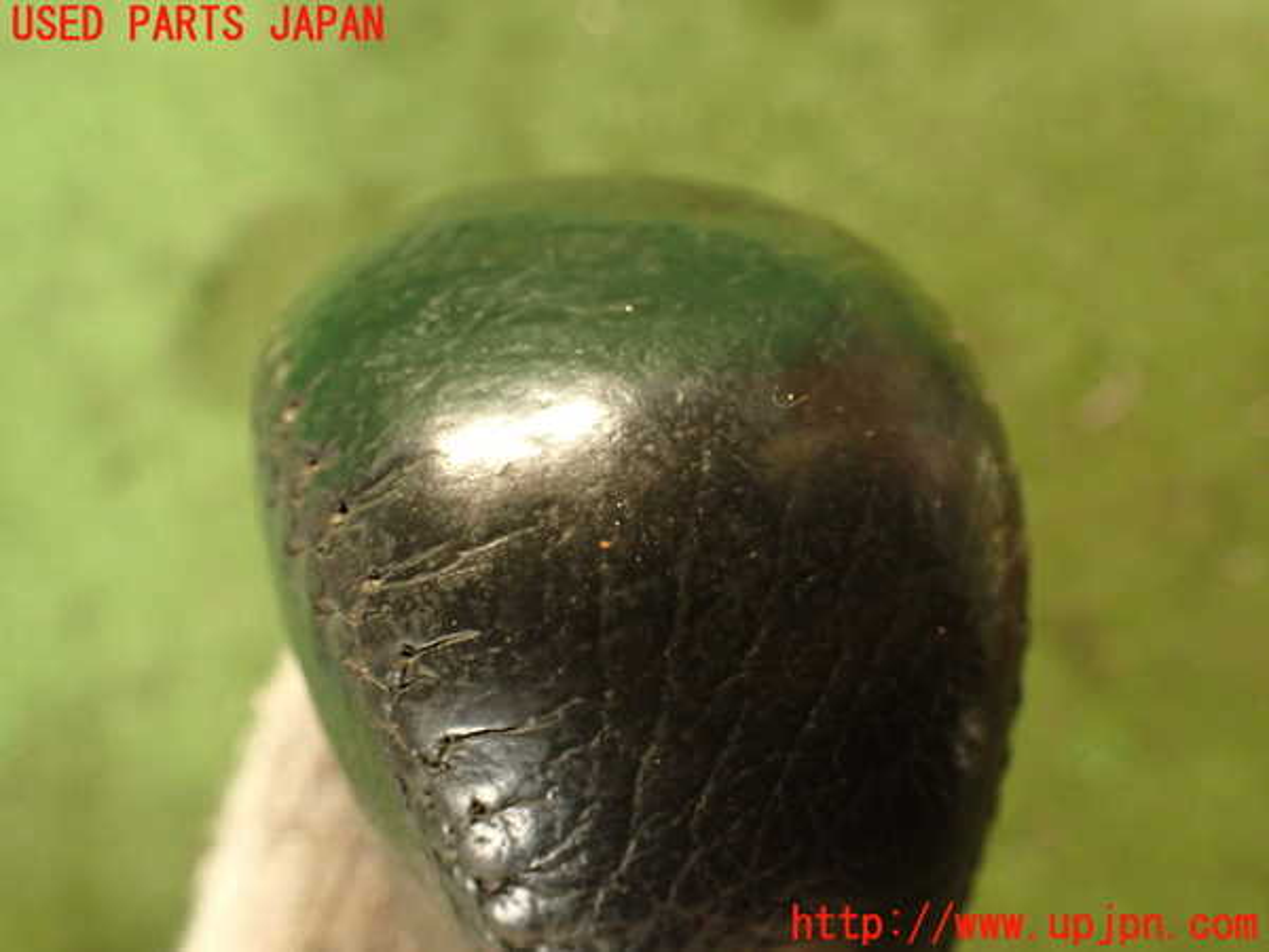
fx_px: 1100
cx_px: 634
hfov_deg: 60.0
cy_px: 476
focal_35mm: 30
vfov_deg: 46.8
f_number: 2.3
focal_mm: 5.4
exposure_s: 1/30
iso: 800
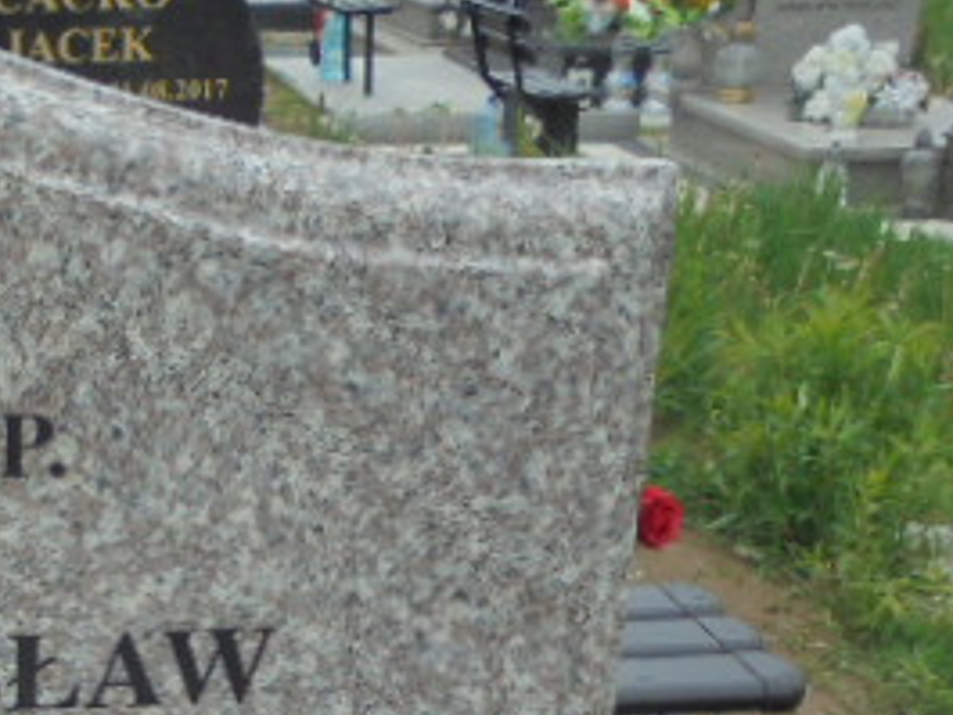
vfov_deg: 17.4
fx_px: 2259
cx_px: -137
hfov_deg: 22.3
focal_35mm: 82
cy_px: 769
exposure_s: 1/320
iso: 100
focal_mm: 6.1
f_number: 4
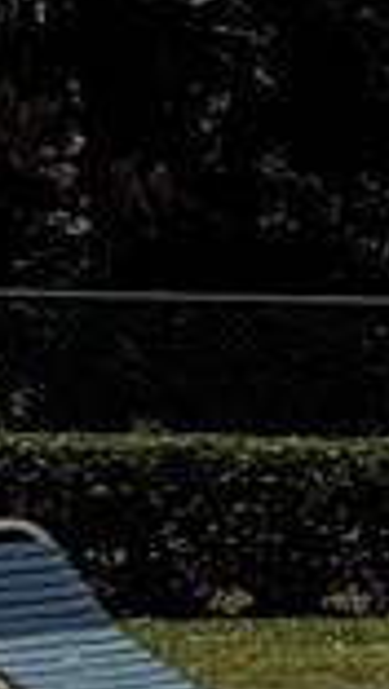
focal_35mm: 156
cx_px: 2873
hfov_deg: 4.2
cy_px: 455
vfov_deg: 13.8
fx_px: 2854
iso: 20
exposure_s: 1/1961
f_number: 2.2
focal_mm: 2.22
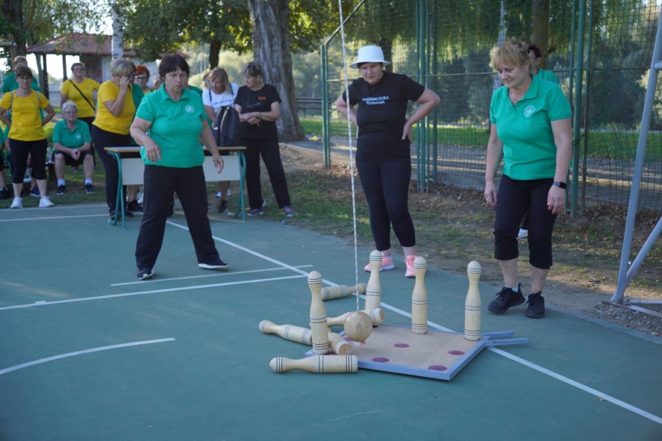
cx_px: 331
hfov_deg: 40.9
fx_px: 888
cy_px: 220
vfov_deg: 27.9
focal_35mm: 48
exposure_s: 1/250
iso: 100
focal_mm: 32.2
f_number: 2.8
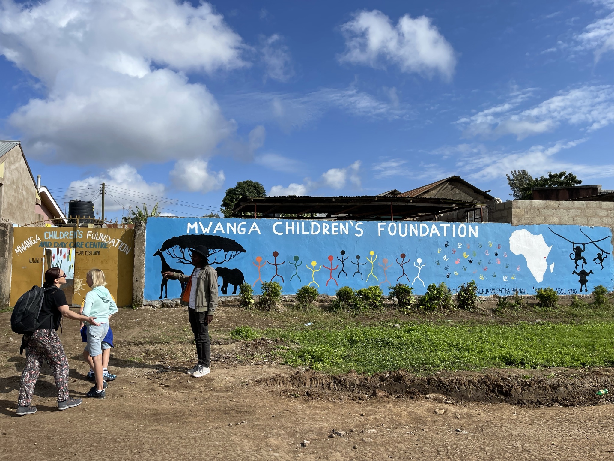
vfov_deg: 53.1
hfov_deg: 67.3
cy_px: 230
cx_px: 307
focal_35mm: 26
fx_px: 461
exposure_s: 1/4525
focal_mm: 5.1
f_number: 1.6
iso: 32
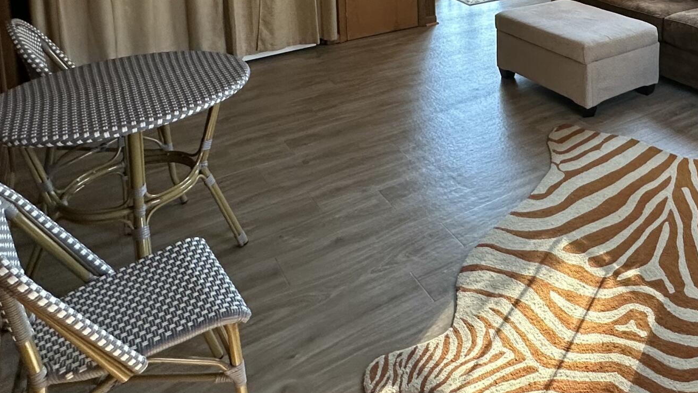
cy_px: -85
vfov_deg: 28.9
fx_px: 648
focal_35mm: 35
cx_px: 577
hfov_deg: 52.3
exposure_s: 1/120
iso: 250
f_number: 2.2
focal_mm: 2.22
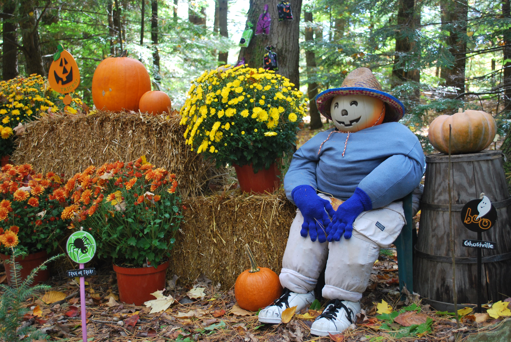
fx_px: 554
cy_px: 171
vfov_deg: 34.3
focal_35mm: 39
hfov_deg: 49.5
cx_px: 256
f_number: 4.5
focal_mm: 26
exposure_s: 1/40
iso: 200
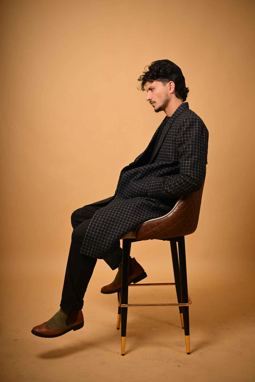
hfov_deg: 27.0
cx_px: 128
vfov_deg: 39.6
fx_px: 531
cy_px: 191
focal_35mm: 50
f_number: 2.2
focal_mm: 50
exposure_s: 1/1000
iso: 125
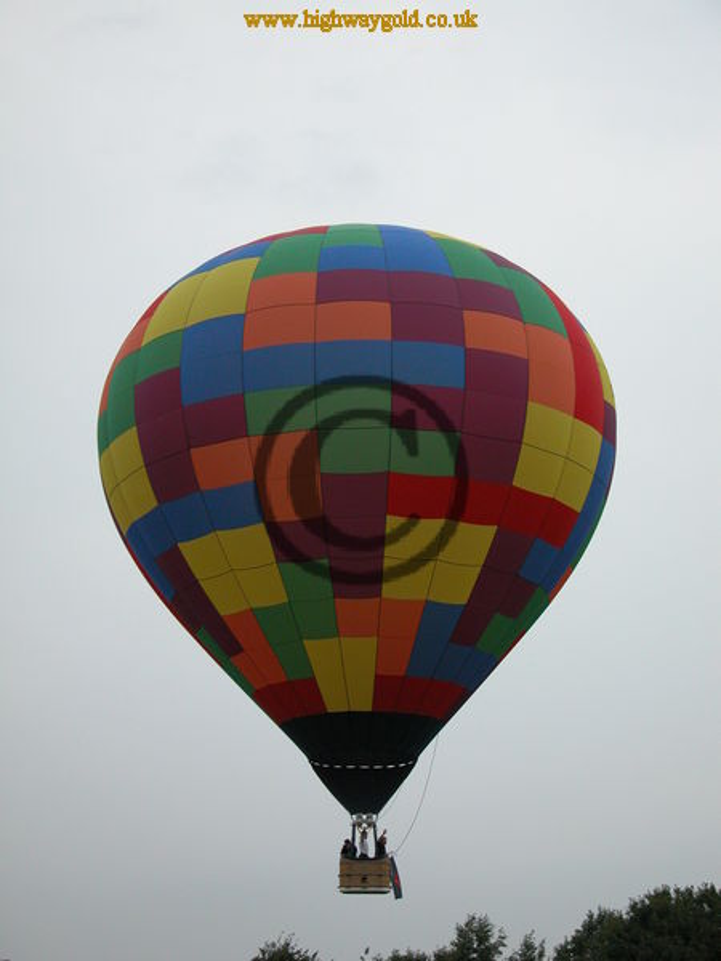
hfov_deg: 22.6
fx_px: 1805
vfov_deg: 29.8
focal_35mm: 65
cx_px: 360
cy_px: 480
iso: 200
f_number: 4.6
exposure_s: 1/270
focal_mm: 16.8
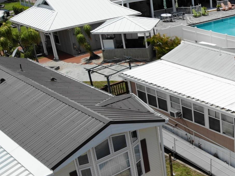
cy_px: 120
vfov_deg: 26.8
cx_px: 253
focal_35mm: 54
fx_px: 366
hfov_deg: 31.8
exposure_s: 1/2295
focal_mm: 4.5
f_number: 2.8
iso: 101
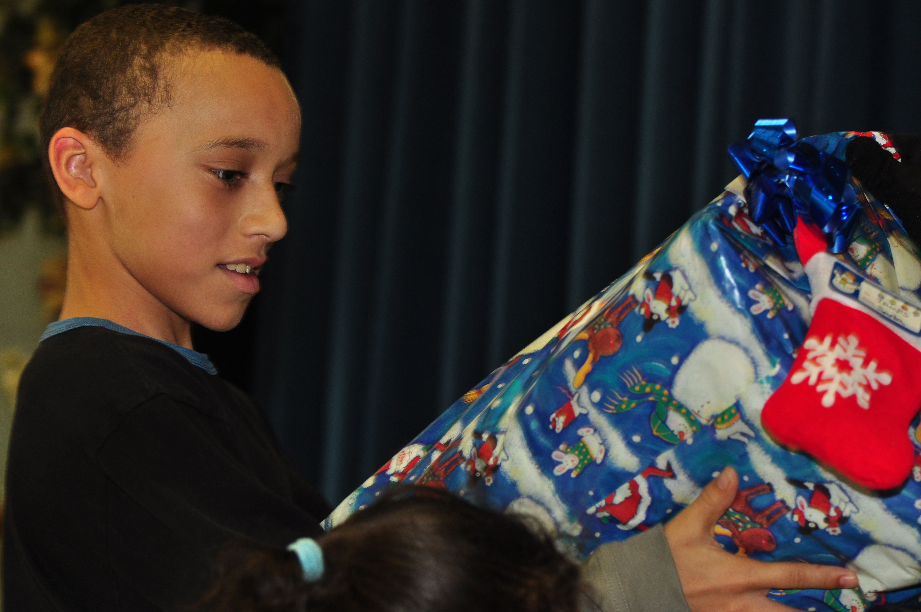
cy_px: 306
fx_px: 2683
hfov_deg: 19.5
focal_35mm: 105
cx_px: 460
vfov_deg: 13.0
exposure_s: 1/60
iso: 400
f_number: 5
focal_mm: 70
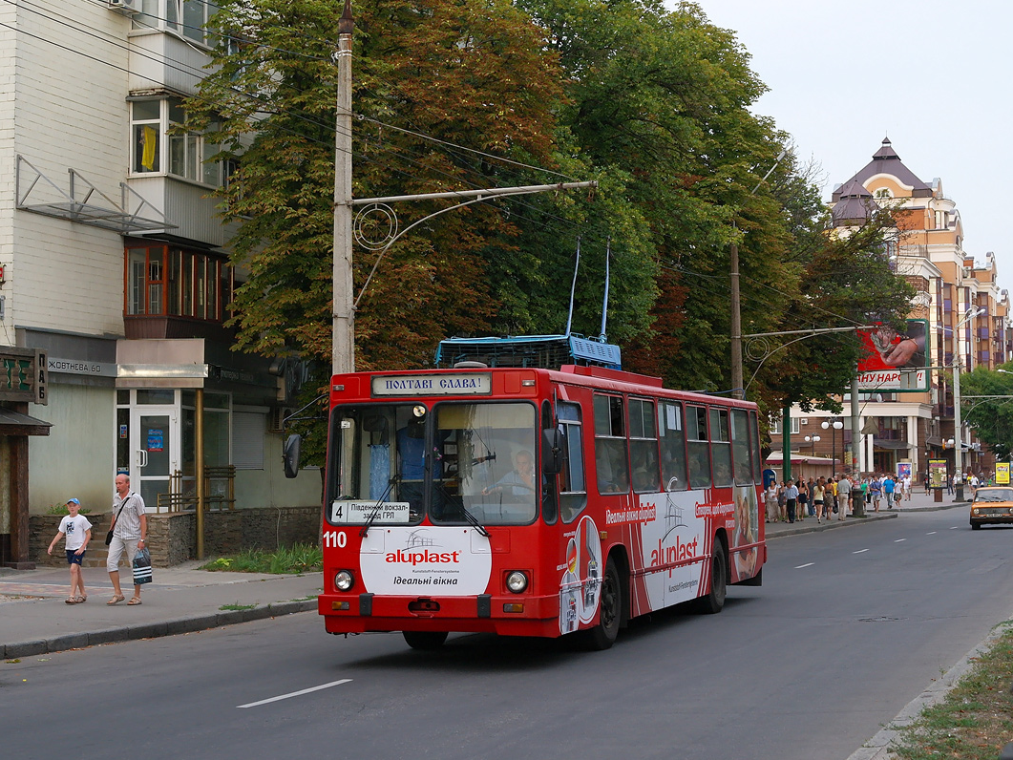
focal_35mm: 50
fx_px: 1463
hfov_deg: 38.2
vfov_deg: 29.1
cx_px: 518
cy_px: 380
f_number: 2.8
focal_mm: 30
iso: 250
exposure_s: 1/500
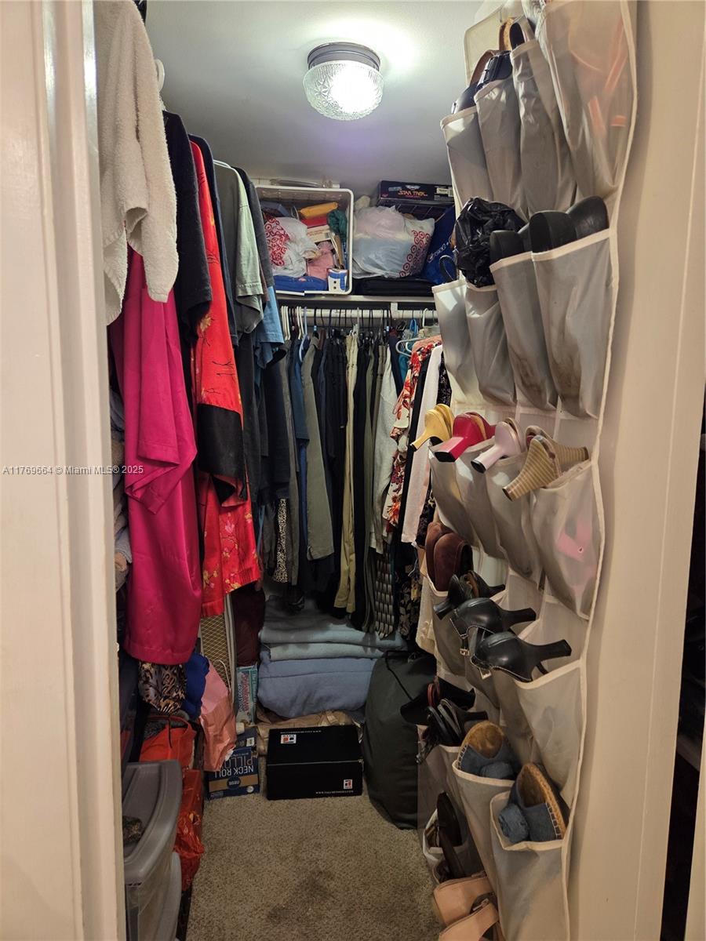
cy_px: 470
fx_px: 625
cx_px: 353
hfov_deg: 58.9
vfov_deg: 73.9
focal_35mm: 23
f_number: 1.8
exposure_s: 1/120
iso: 250
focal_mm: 5.4
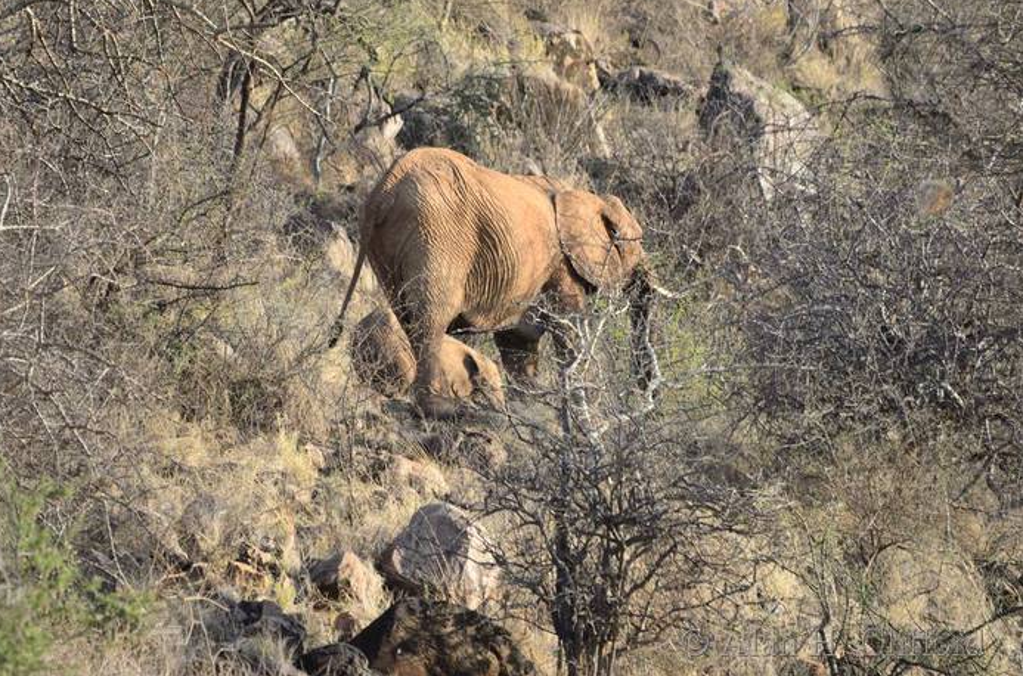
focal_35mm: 606
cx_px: 509
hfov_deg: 3.4
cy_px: 336
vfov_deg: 2.3
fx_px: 17173
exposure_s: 1/500
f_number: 5.6
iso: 500
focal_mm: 400
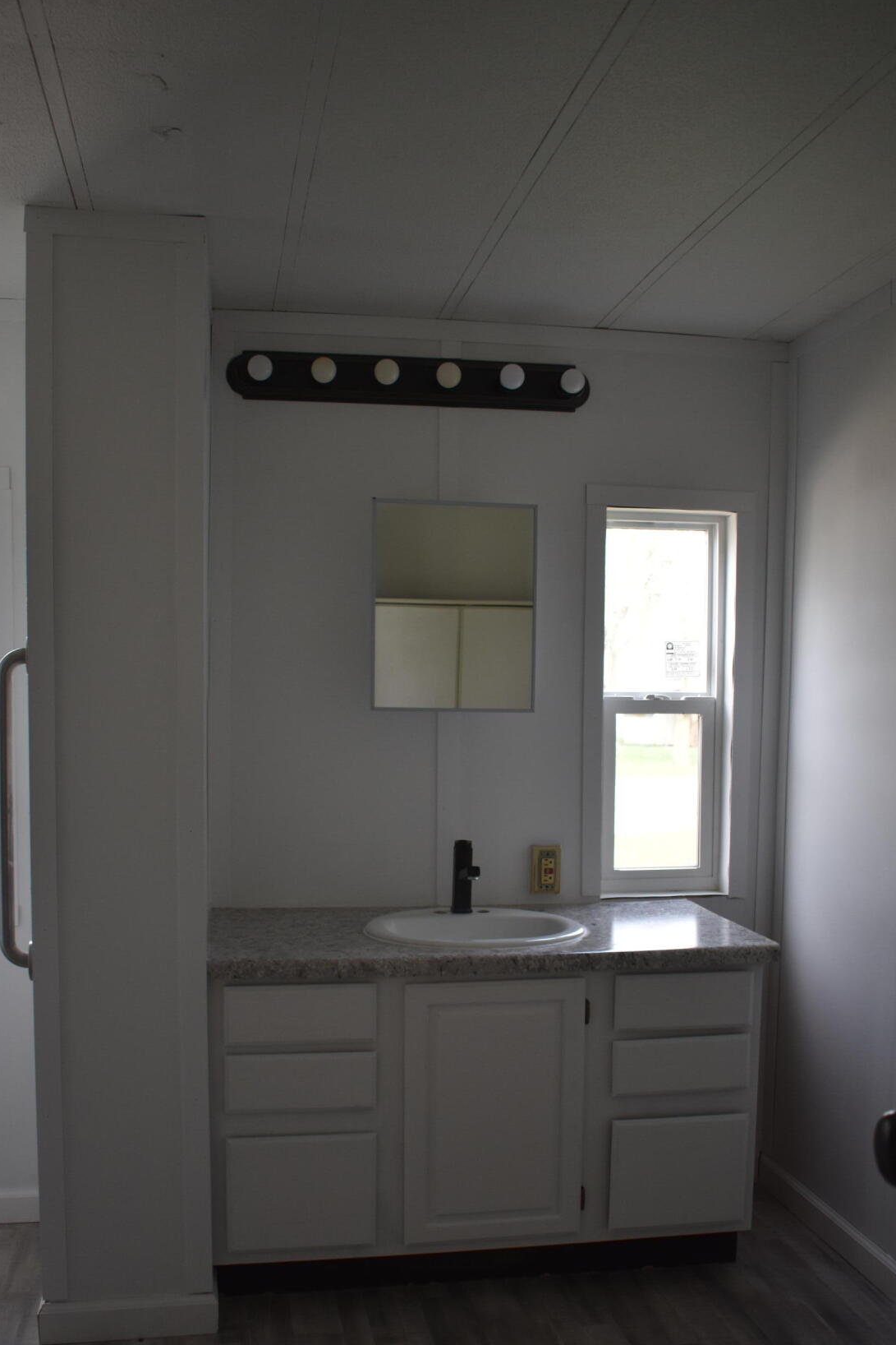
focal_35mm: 33
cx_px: 438
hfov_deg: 40.0
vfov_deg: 56.9
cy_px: 786
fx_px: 1232
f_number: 3.5
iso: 500
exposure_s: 1/250
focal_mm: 18
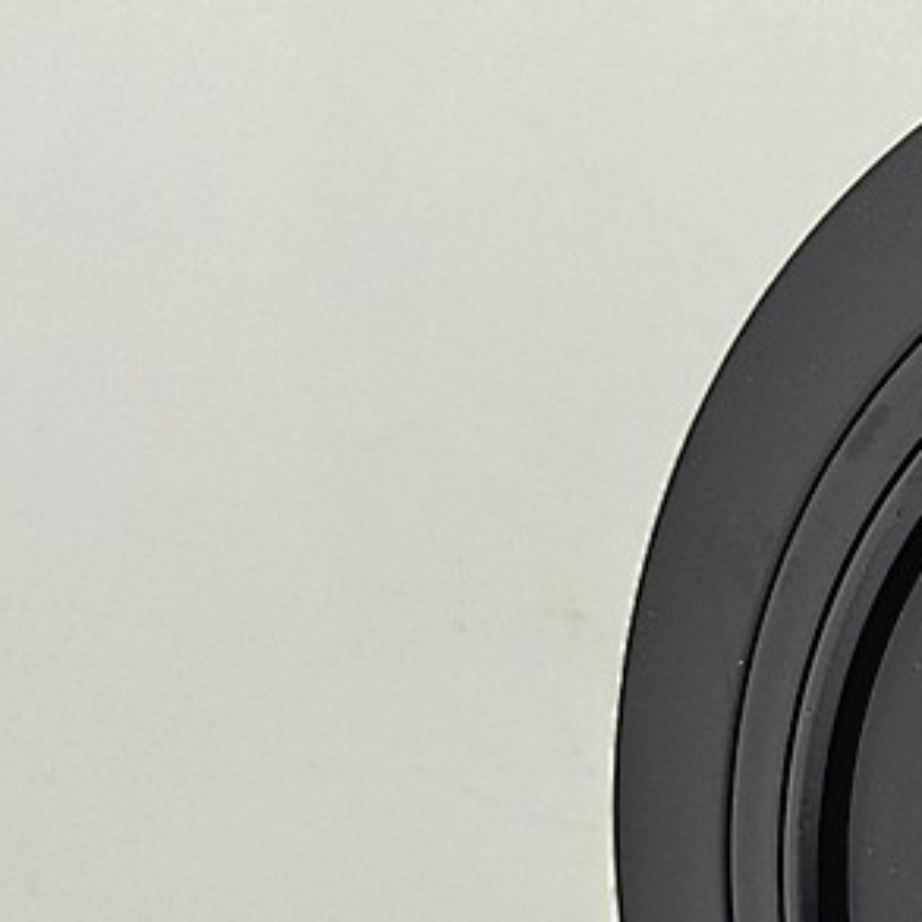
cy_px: 955
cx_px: 1312
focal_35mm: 102
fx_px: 3074
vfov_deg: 16.6
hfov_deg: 15.9
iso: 164
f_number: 1.79
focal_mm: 4.74
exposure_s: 1/60
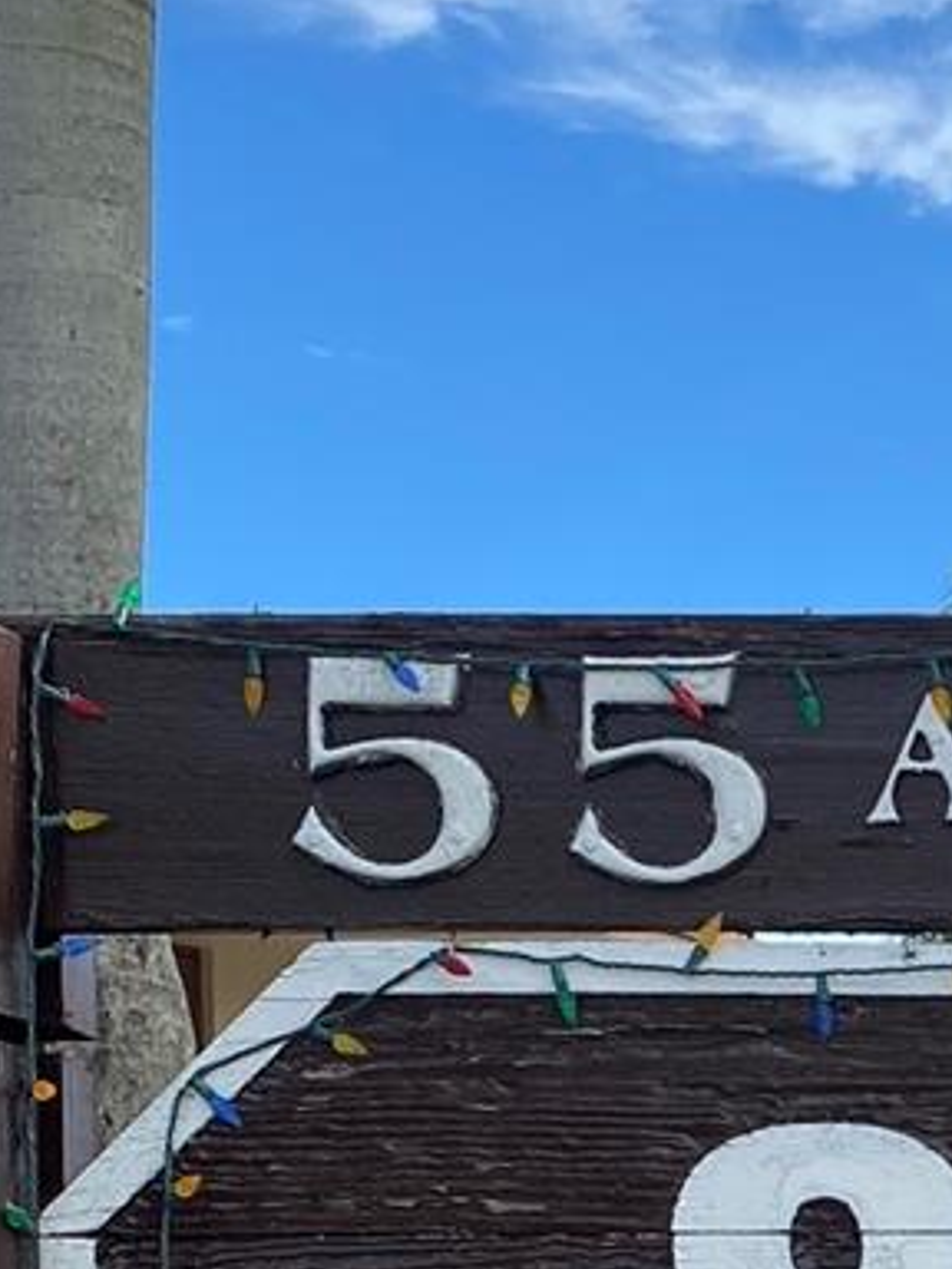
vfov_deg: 17.9
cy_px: 1547
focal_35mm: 104
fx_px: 3814
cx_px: 1514
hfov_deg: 13.3
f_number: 1.8
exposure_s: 1/1808
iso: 32
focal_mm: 4.25
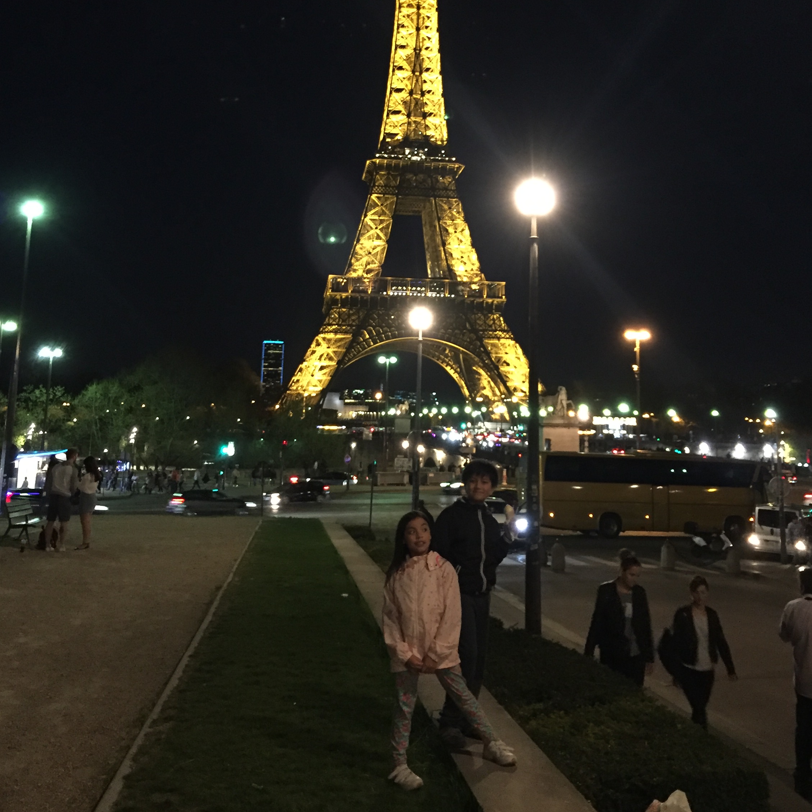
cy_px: 231
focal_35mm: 37
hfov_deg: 44.9
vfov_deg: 43.8
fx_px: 982
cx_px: 428
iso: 500
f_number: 2.2
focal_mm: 4.15
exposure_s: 1/17
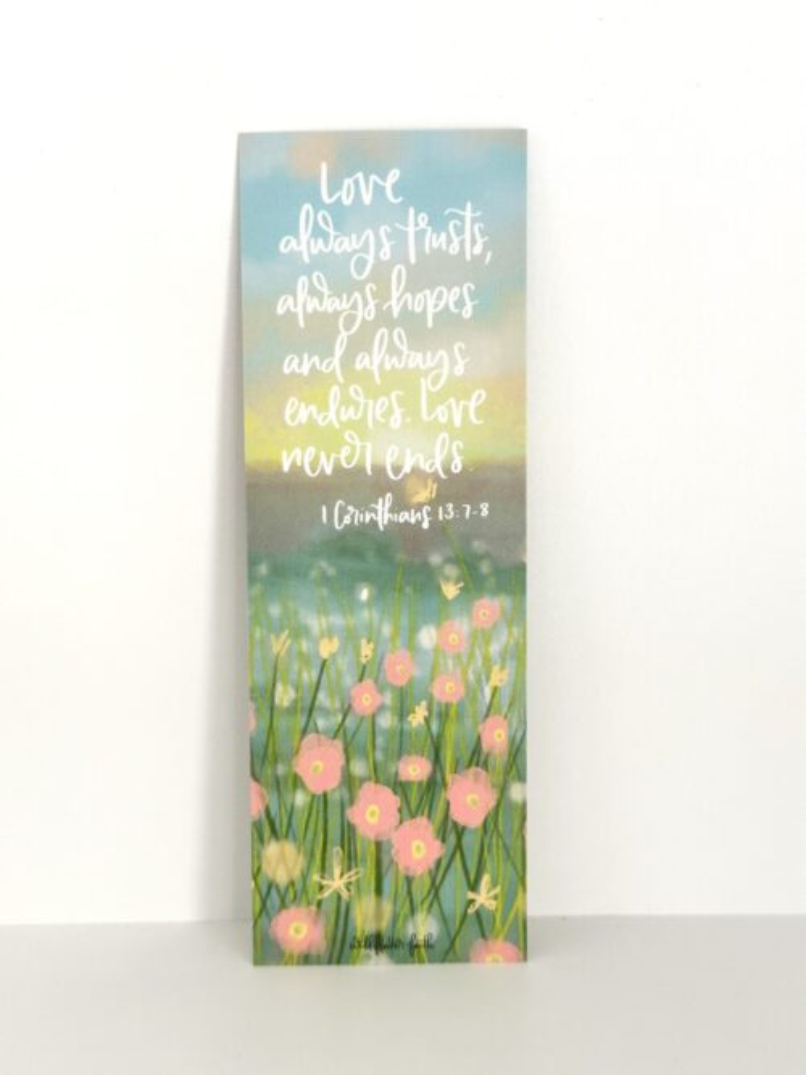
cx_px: 403
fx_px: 1491
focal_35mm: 48
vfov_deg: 39.7
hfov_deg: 30.3
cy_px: 538
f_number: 1.78
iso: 160
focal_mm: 6.86
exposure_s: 1/60
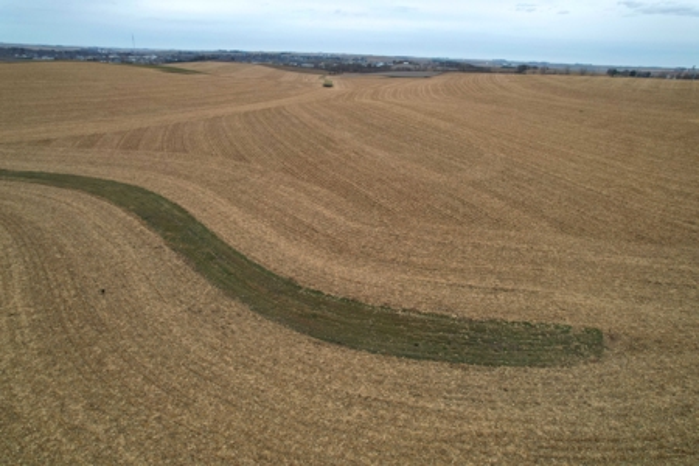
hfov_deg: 78.6
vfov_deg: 57.2
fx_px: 427
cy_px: 233
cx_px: 350
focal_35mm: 22
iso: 110
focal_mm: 8.38
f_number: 2.8
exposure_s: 1/725
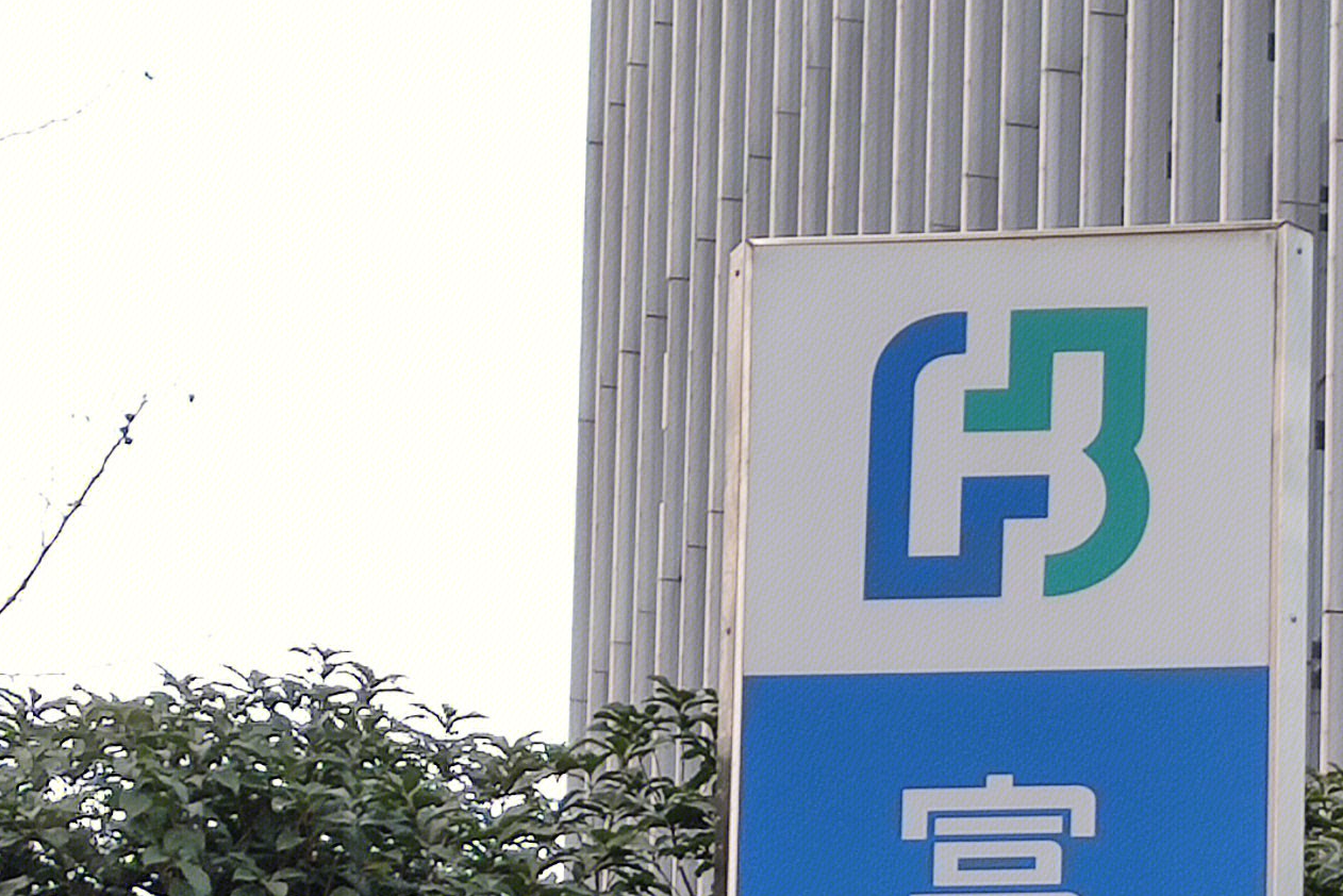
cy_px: 1373
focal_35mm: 145
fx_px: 5410
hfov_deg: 14.1
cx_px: 773
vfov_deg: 9.2
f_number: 1.75
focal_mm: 4.75
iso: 112
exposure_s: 1/113
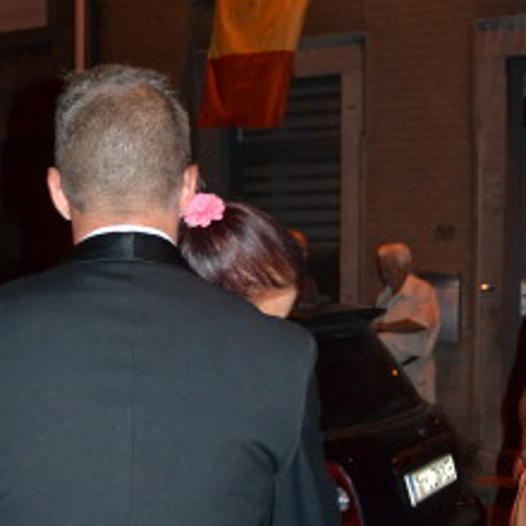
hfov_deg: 26.9
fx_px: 1099
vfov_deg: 26.8
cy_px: 323
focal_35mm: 64
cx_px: 234
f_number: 3.8
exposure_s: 1/60
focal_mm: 23
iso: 3200
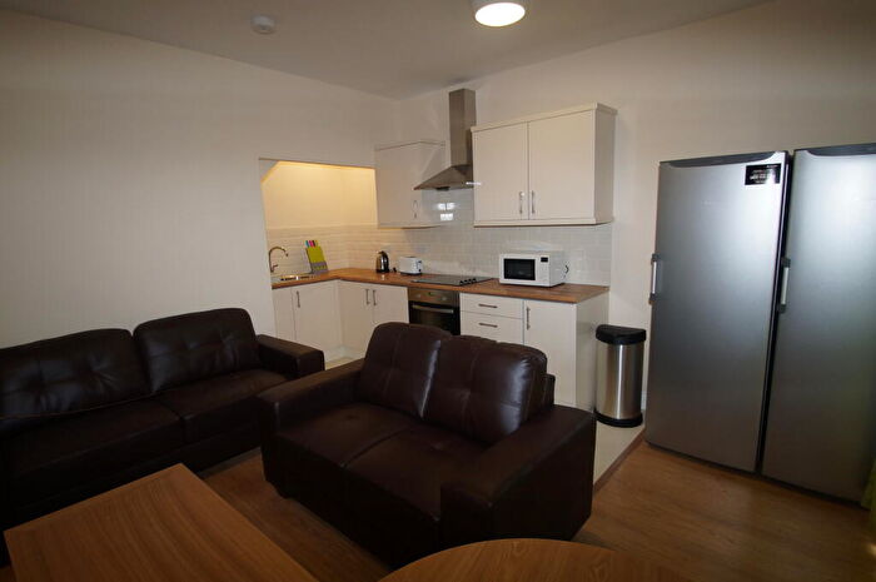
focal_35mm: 18
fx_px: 437
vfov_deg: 67.3
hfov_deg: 90.1
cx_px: 438
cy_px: 291
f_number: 4
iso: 500
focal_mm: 12
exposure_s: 1/60
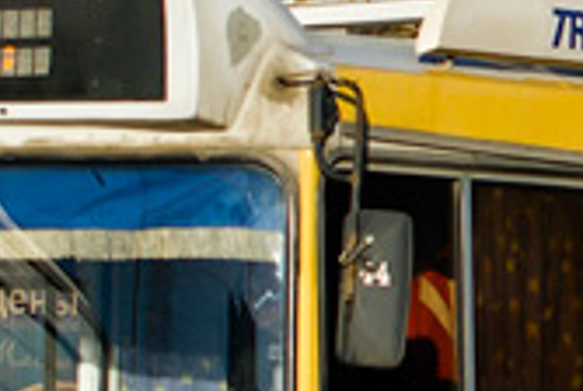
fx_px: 6109
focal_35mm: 377
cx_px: 614
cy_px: 105
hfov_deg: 5.4
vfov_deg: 3.7
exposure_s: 1/1250
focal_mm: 35
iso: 200
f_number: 6.3
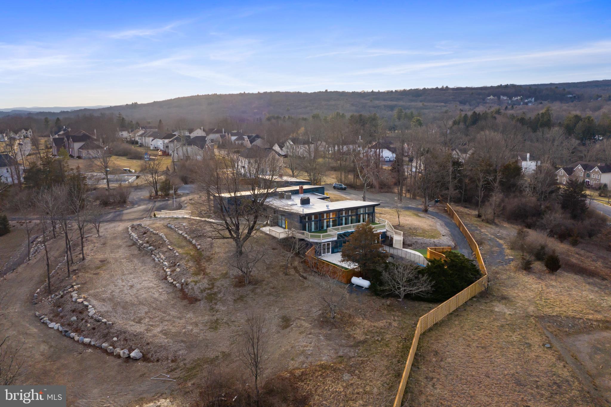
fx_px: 475
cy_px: 204
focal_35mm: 28
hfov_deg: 65.5
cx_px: 306
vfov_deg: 46.4
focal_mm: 10.26
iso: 100
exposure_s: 1/200
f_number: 5
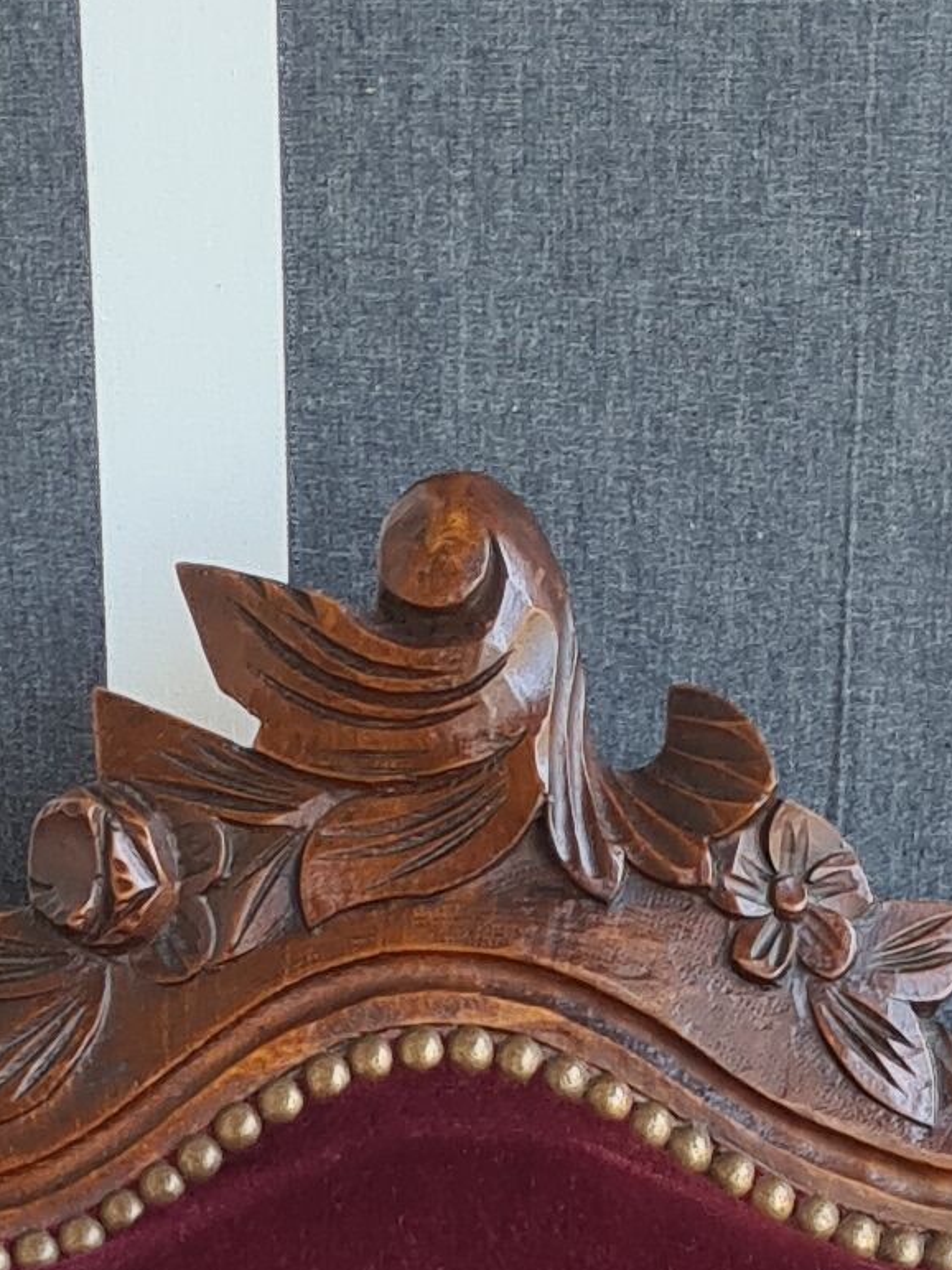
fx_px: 4988
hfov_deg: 10.9
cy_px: 3232
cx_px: 721
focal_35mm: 136
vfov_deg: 11.5
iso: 50
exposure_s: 1/50
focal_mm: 5.4
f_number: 1.8
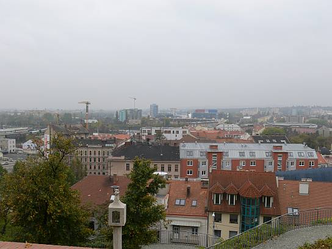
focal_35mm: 35
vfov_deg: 40.7
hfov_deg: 52.6
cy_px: 124
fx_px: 336
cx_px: 166
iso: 100
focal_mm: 7.4
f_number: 5
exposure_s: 1/100
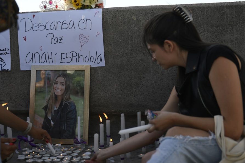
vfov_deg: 19.1
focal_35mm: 72
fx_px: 487
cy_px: 80
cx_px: 121
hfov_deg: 28.2
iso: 250
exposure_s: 1/2500
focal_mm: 45
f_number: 2.8
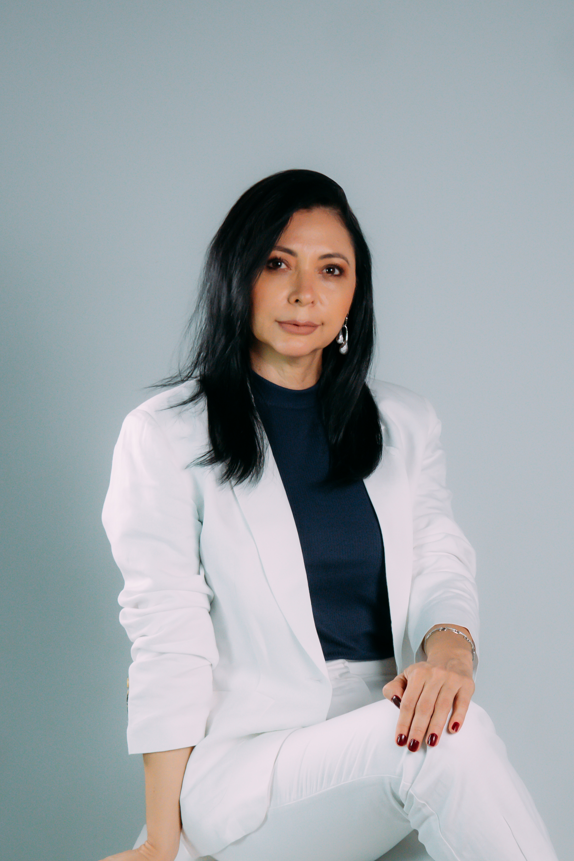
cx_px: 385
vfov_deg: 24.0
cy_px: 716
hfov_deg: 16.4
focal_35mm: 83
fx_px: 1985
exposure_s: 1/160
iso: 800
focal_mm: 30
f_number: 4
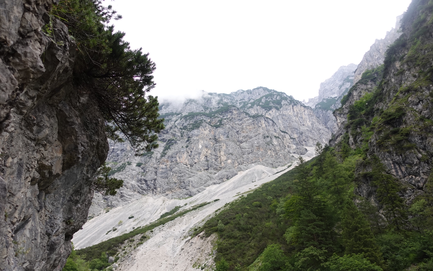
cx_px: 216
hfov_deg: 72.5
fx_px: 295
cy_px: 147
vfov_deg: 49.2
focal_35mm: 25
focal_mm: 9.4
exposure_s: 1/200
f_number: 1.8
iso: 125
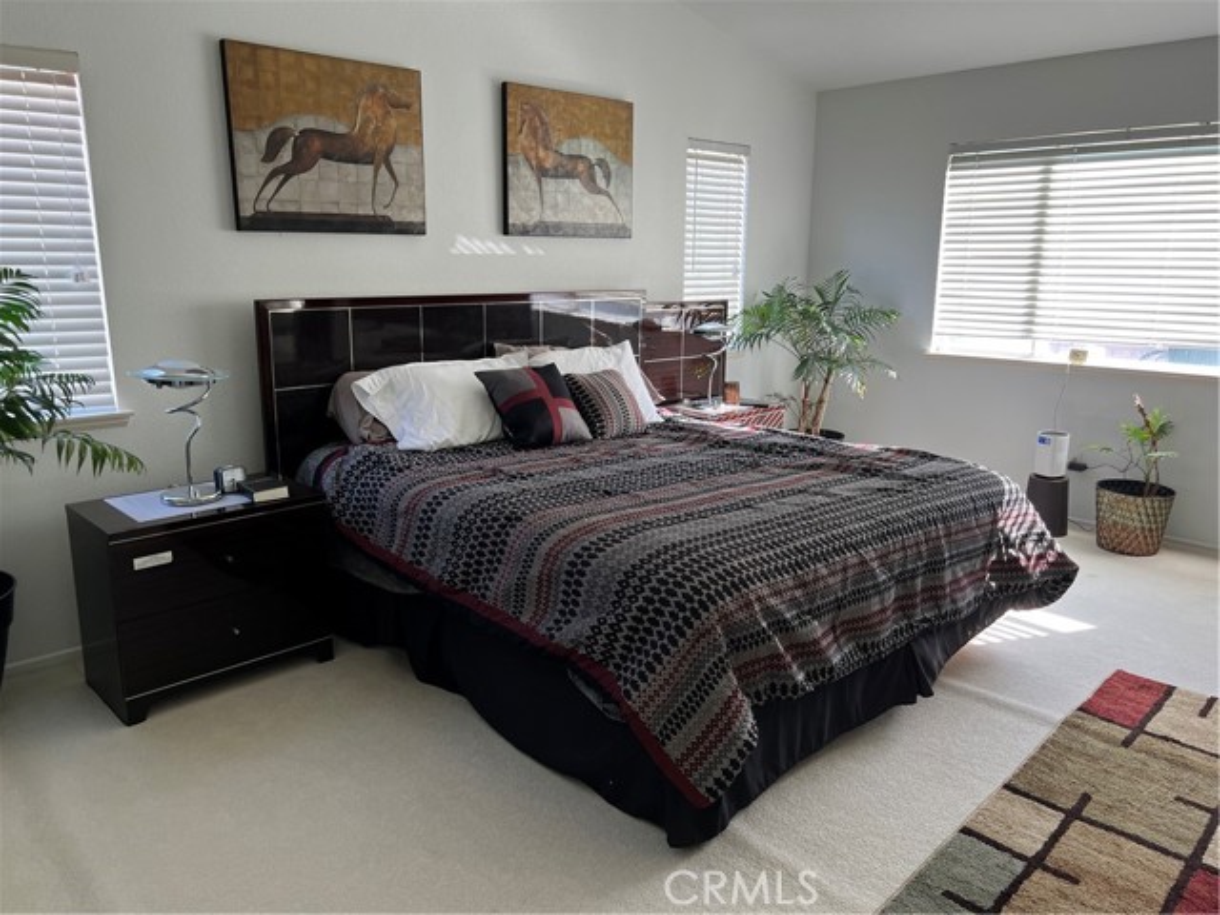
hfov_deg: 67.3
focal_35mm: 26
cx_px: 610
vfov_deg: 53.1
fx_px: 916
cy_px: 458
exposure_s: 1/121
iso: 80
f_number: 1.5
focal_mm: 5.7
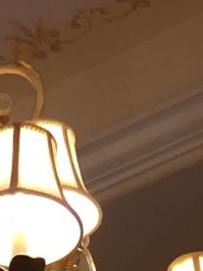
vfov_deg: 8.6
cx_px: -23
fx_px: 1711
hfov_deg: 6.8
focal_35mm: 219
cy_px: -260
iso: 50
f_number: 2.2
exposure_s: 1/33
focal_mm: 4.15
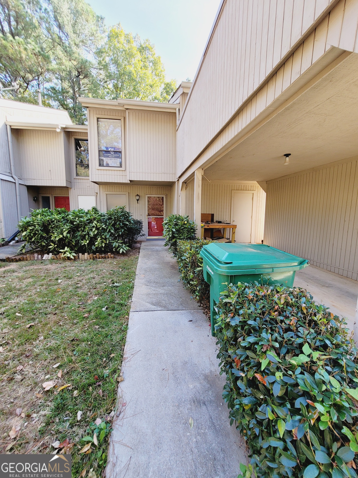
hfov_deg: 89.9
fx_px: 179
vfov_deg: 106.2
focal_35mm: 13
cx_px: 179
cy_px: 239
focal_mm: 2.2
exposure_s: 1/189
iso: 64
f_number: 2.2
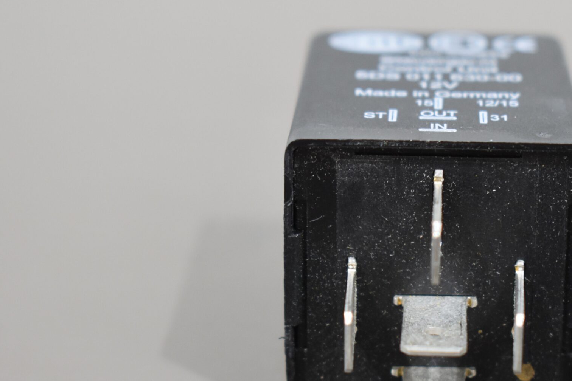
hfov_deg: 16.0
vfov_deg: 10.8
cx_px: 445
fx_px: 2018
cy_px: 233
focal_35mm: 127
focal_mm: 50
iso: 1000
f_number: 5.6
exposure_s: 1/60
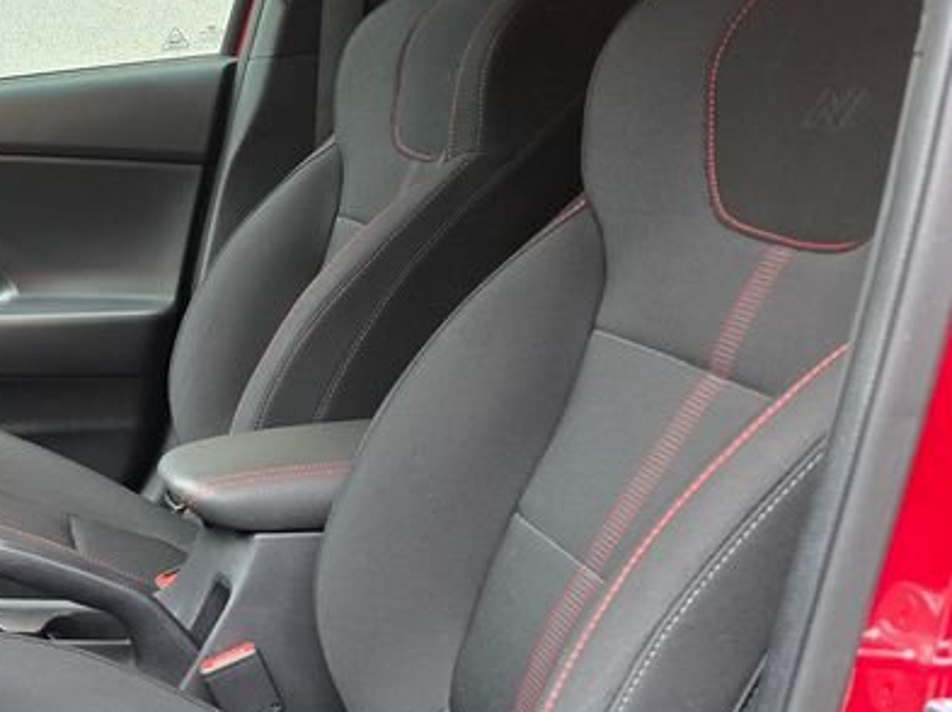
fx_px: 1649
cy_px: 455
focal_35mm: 60
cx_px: -172
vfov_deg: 24.3
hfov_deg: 28.3
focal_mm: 6.3
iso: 400
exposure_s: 1/100
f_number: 1.7
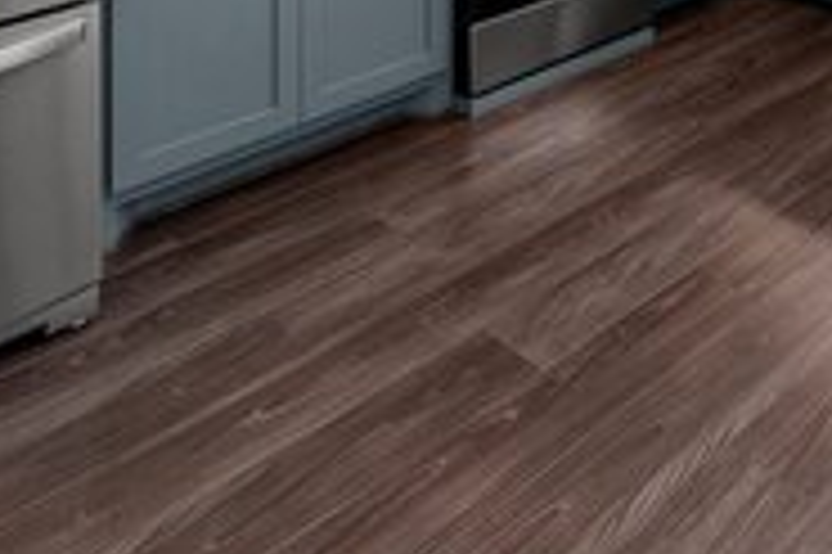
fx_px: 1039
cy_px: -376
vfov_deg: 21.9
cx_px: 661
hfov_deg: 41.8
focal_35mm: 45
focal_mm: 13
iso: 100
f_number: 8
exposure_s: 1/80
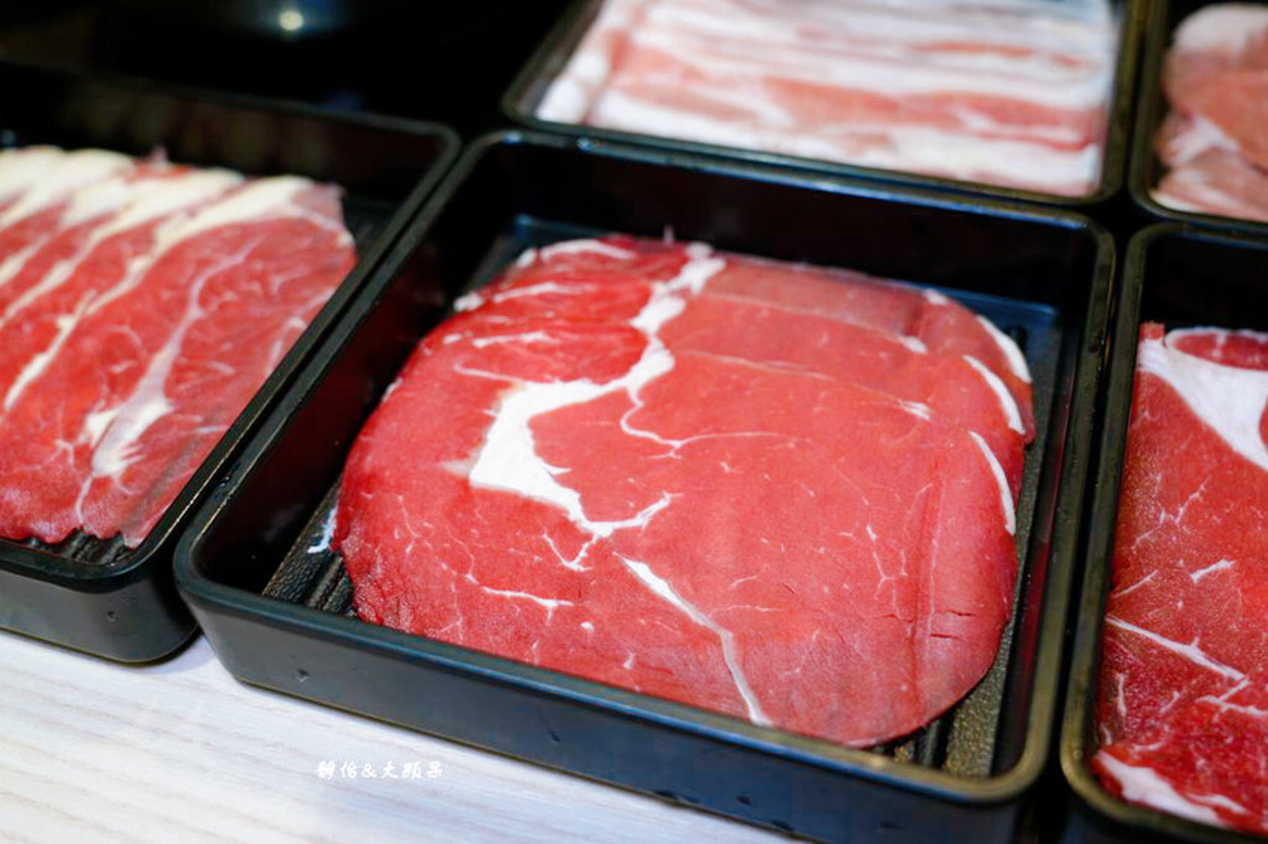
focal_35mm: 38
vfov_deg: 35.0
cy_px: 422
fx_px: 1338
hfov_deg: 50.7
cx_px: 634
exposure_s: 1/50
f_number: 4.5
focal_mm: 38
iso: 320
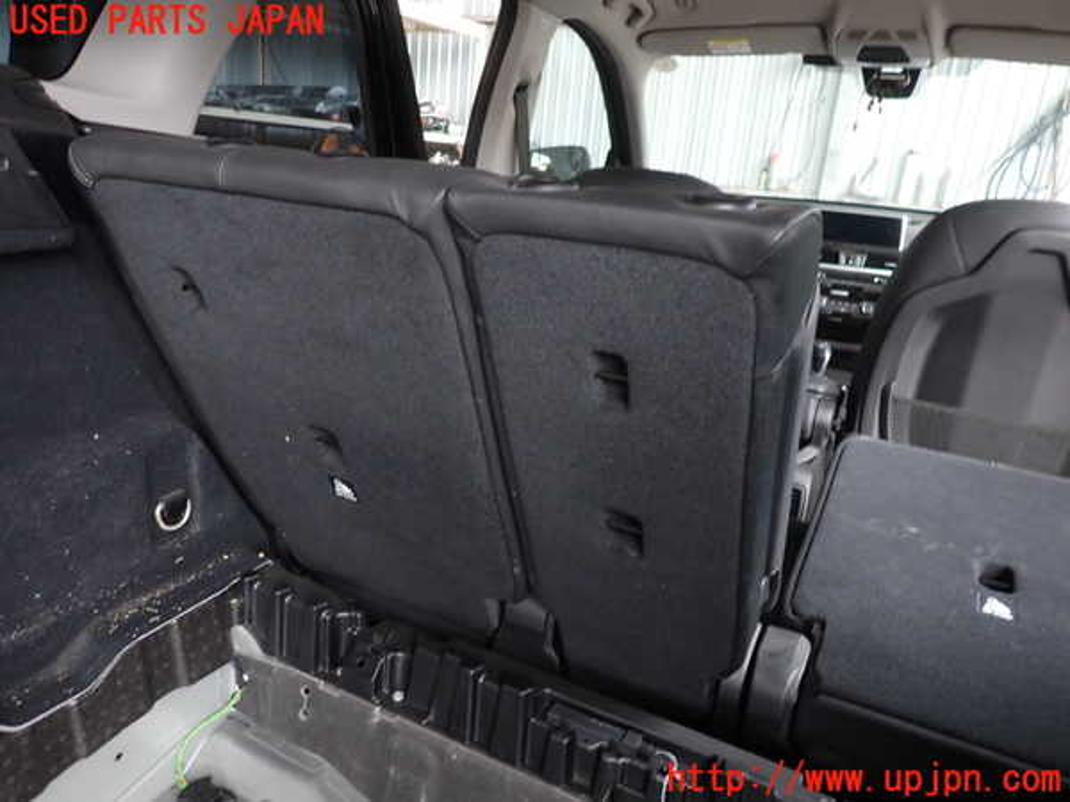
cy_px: 401
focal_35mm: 25
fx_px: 773
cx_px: 535
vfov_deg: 54.9
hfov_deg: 69.4
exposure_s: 1/30
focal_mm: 4.5
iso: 200
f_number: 2
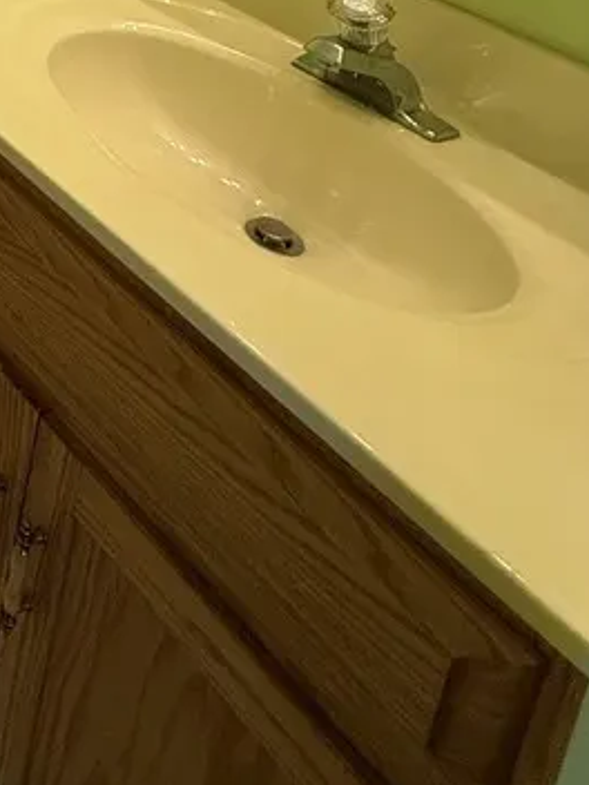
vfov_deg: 31.3
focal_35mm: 43
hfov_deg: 25.3
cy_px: -288
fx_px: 976
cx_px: -297
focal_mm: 2.22
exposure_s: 1/120
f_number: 2.2
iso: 250
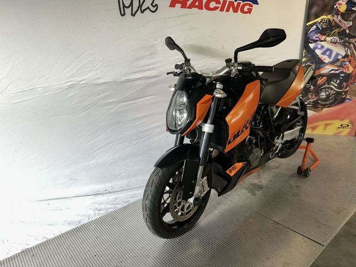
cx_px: 178
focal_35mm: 24
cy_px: 134
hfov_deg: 71.6
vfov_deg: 56.8
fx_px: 247
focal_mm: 6.86
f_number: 1.78
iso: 80
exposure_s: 1/24
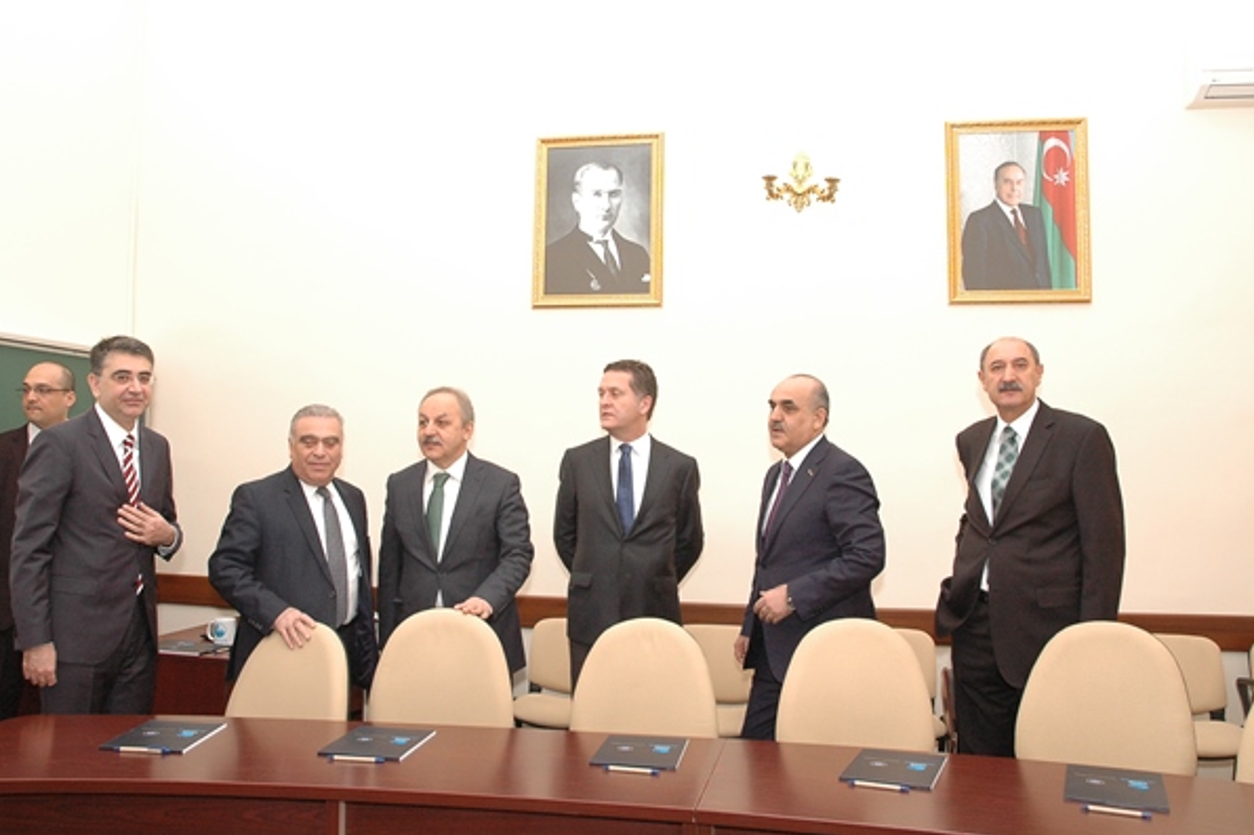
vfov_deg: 44.9
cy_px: 410
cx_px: 595
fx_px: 1010
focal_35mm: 29
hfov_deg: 63.6
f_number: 6.3
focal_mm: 18
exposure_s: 1/100
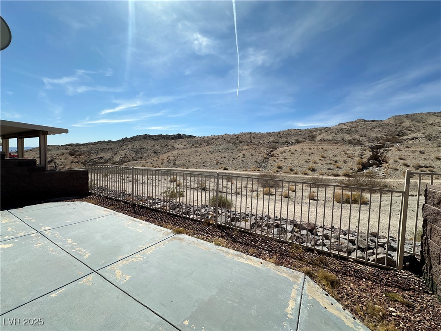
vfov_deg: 85.7
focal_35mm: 14
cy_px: 166
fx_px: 178
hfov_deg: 102.1
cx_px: 220
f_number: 2.2
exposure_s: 1/3610
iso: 50
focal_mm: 2.22
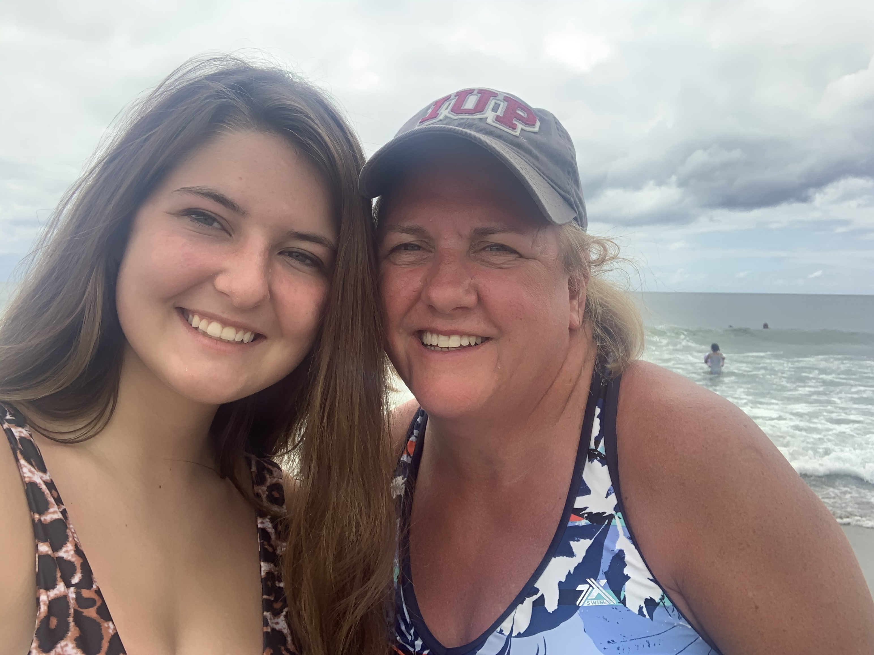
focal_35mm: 32
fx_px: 808
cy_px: 328
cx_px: 437
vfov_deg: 44.2
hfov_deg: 56.8
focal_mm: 2.87
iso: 16
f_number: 2.2
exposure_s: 1/521
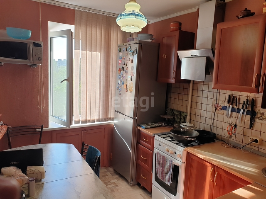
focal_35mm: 26
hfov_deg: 67.3
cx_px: 133
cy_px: 100
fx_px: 200
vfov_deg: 53.1
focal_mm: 4.3
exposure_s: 1/100
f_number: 2.4
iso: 50
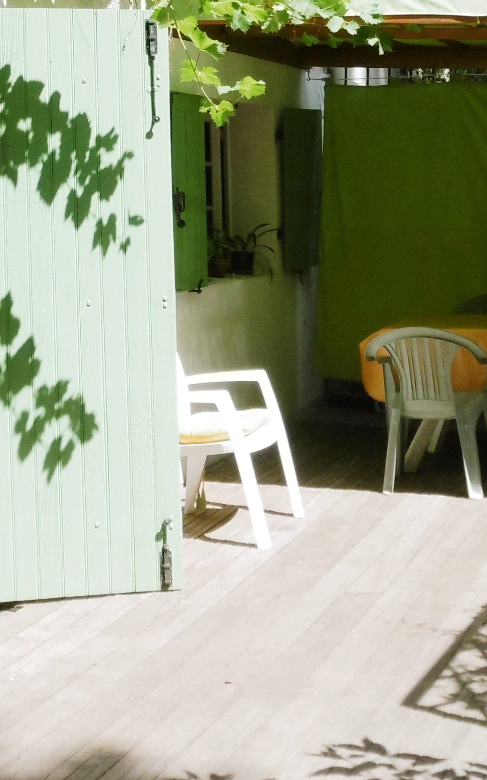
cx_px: 80
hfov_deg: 19.7
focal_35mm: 65
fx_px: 1380
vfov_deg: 31.0
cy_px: 194
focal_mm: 4.3
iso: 100
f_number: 3.1
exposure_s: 1/640
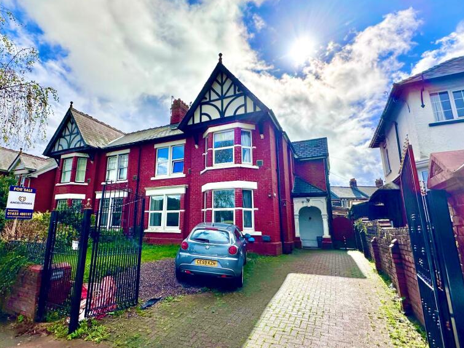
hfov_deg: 84.2
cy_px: 169
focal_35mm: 19
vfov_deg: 68.7
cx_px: 202
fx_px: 255
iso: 50
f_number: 2.2
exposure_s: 1/5291
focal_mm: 2.22
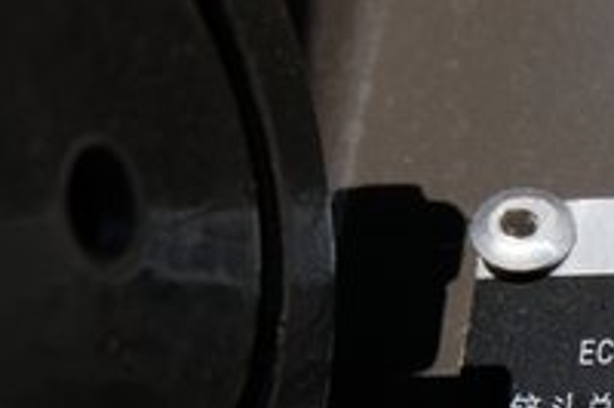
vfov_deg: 10.8
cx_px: 1121
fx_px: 2045
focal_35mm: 120
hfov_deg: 14.8
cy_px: 686
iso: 200
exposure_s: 1/1400
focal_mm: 20.1
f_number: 5.6
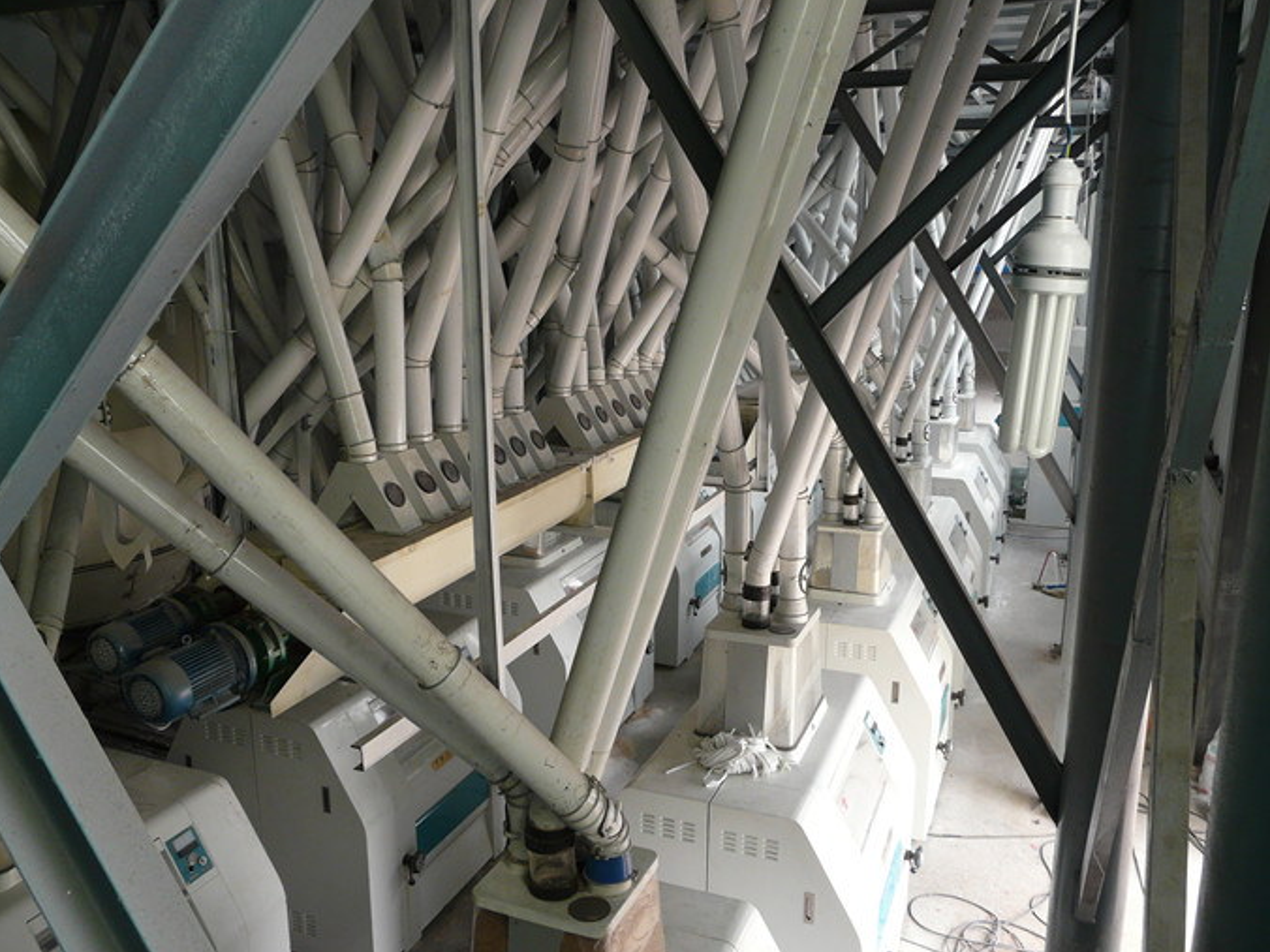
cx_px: 620
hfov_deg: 61.7
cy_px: 485
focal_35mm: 29
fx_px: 1064
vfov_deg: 48.2
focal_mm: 4.6
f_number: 2.8
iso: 100
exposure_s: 1/80
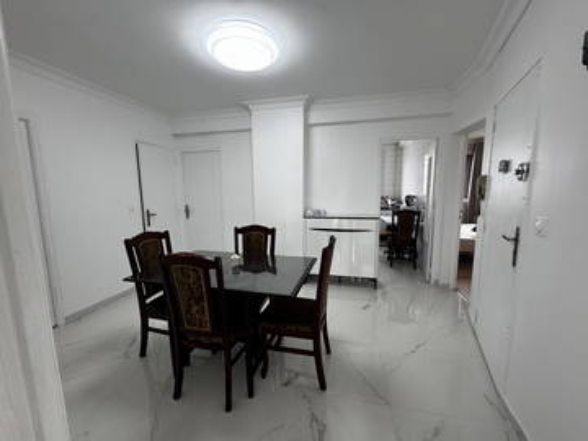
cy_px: 220
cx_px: 294
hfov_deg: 102.1
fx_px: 238
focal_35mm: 14
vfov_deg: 85.7
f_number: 2.2
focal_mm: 2.22
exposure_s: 1/99
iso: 100
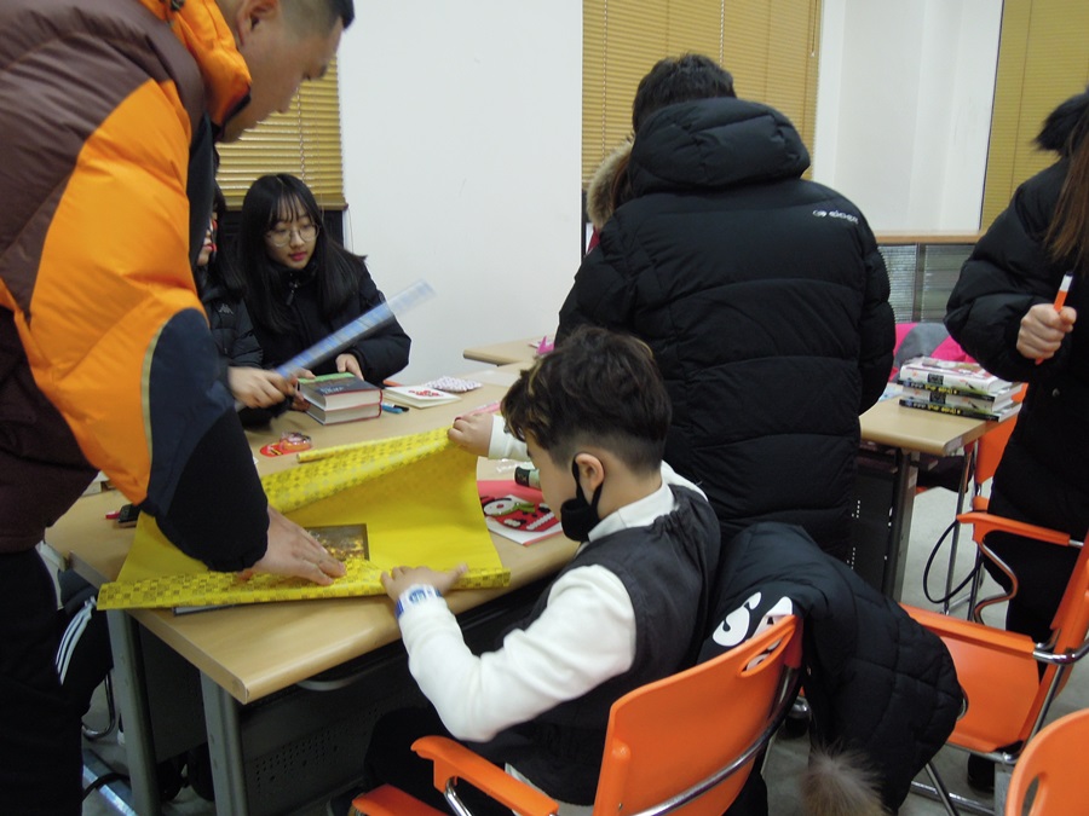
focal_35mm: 31
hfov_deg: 58.4
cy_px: 408
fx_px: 975
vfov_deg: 45.4
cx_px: 544
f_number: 3
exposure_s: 1/50
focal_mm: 5.5
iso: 280
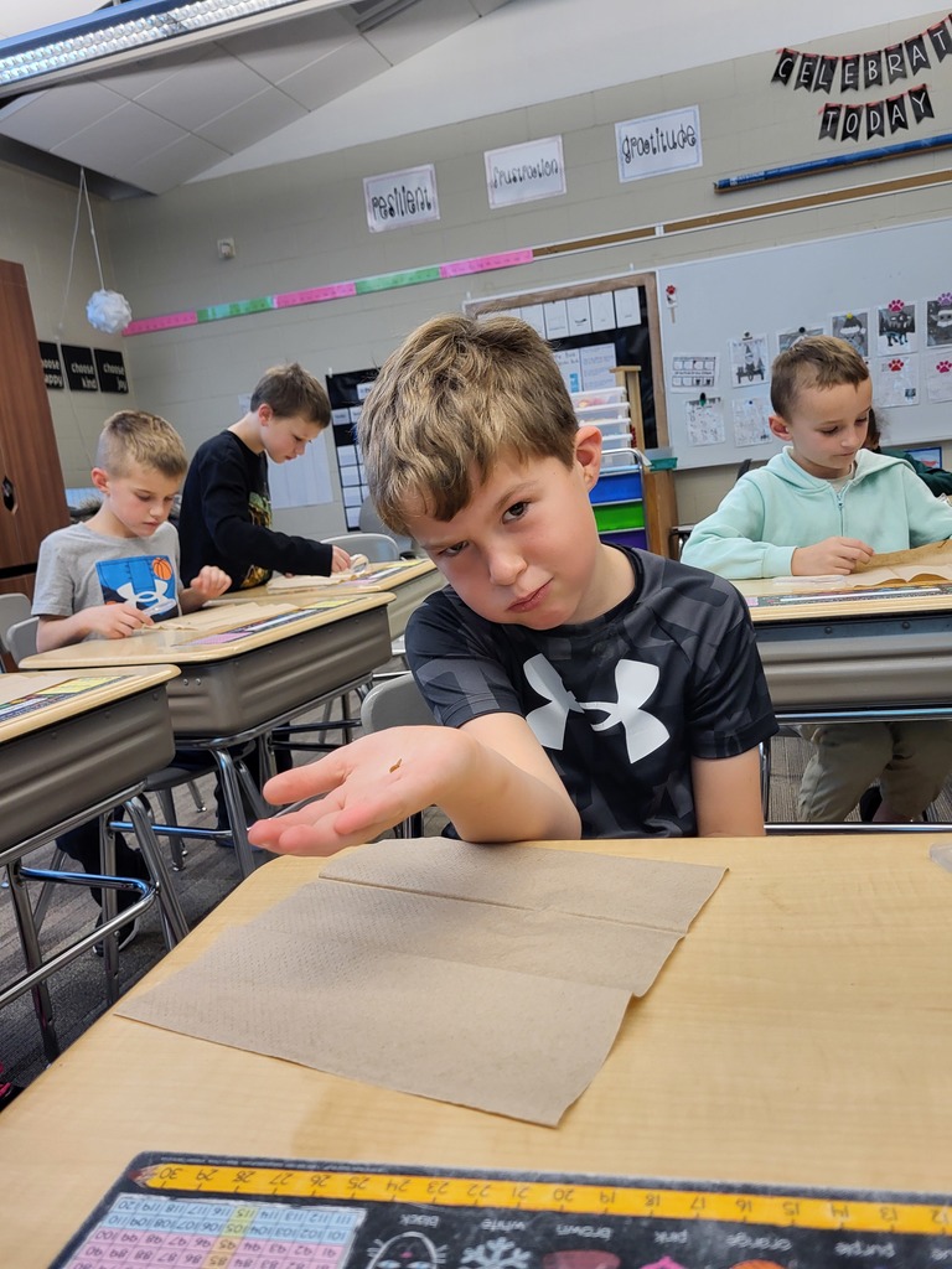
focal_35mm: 26
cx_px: 476
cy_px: 634
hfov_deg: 53.1
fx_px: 953
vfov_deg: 67.3
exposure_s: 1/40
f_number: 1.8
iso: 200
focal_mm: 5.4
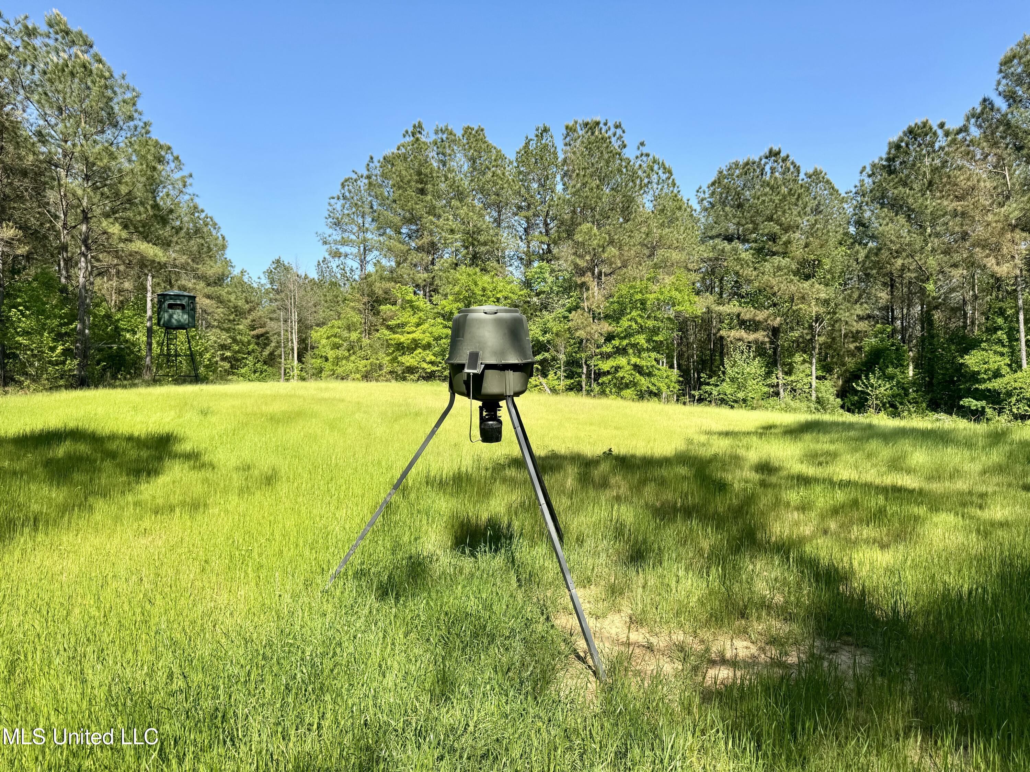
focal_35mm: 24
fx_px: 714
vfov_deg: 56.8
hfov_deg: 71.6
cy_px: 386
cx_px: 515
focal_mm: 6.76
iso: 80
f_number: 1.78
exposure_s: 1/2710
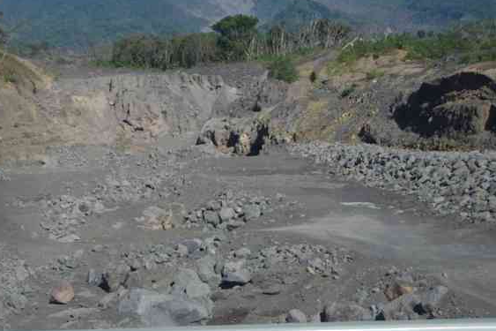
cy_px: 58
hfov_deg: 23.2
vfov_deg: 15.6
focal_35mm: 87
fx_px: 1198
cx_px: 148
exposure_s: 1/320
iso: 100
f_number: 4
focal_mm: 32.5
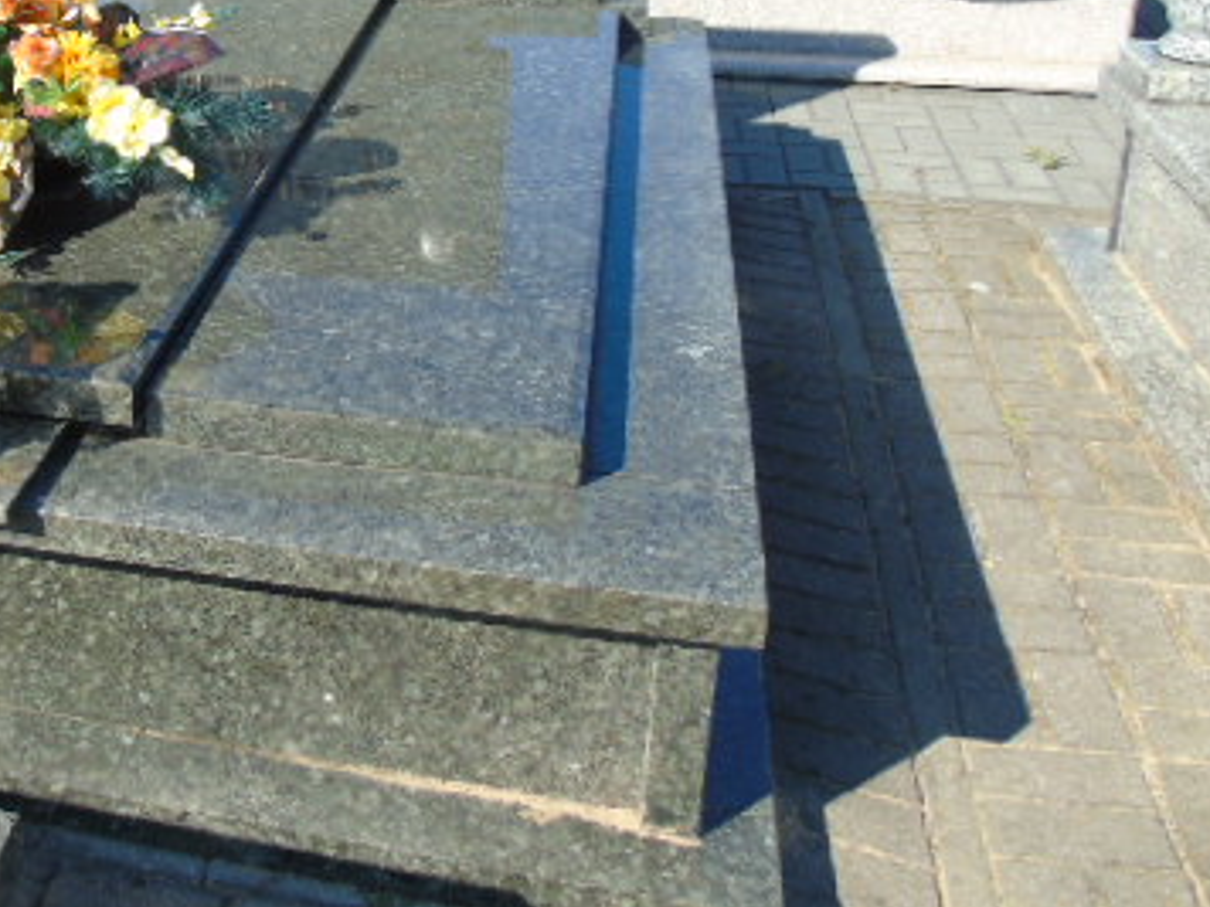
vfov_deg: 31.3
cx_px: 133
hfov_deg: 39.2
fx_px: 1573
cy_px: 173
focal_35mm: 45
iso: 80
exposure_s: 1/400
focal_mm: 4.4
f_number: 3.4
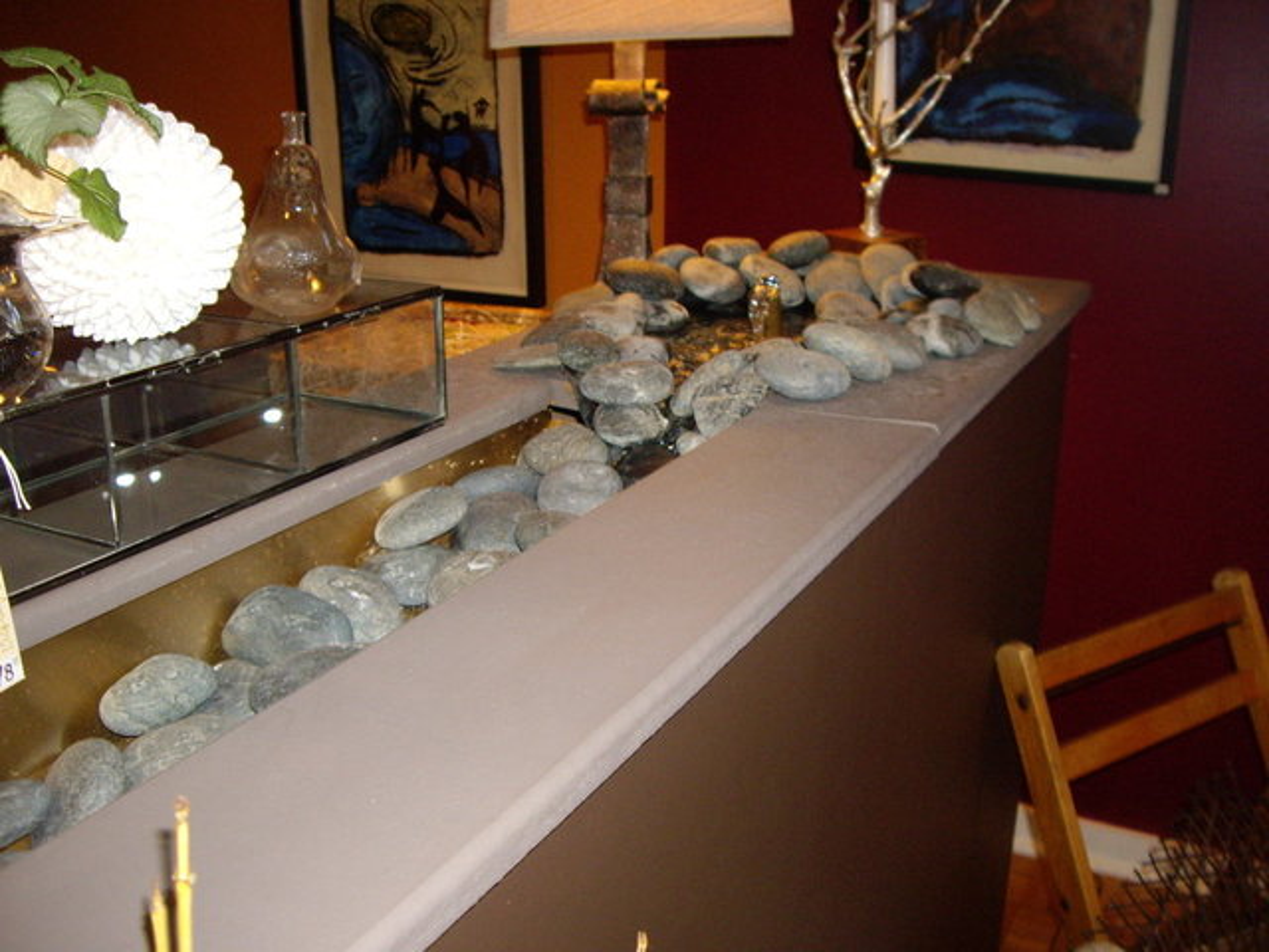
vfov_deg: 37.7
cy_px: 476
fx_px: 1393
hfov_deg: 49.0
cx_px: 634
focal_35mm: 38
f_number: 2.7
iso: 200
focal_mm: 6.2
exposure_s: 1/40
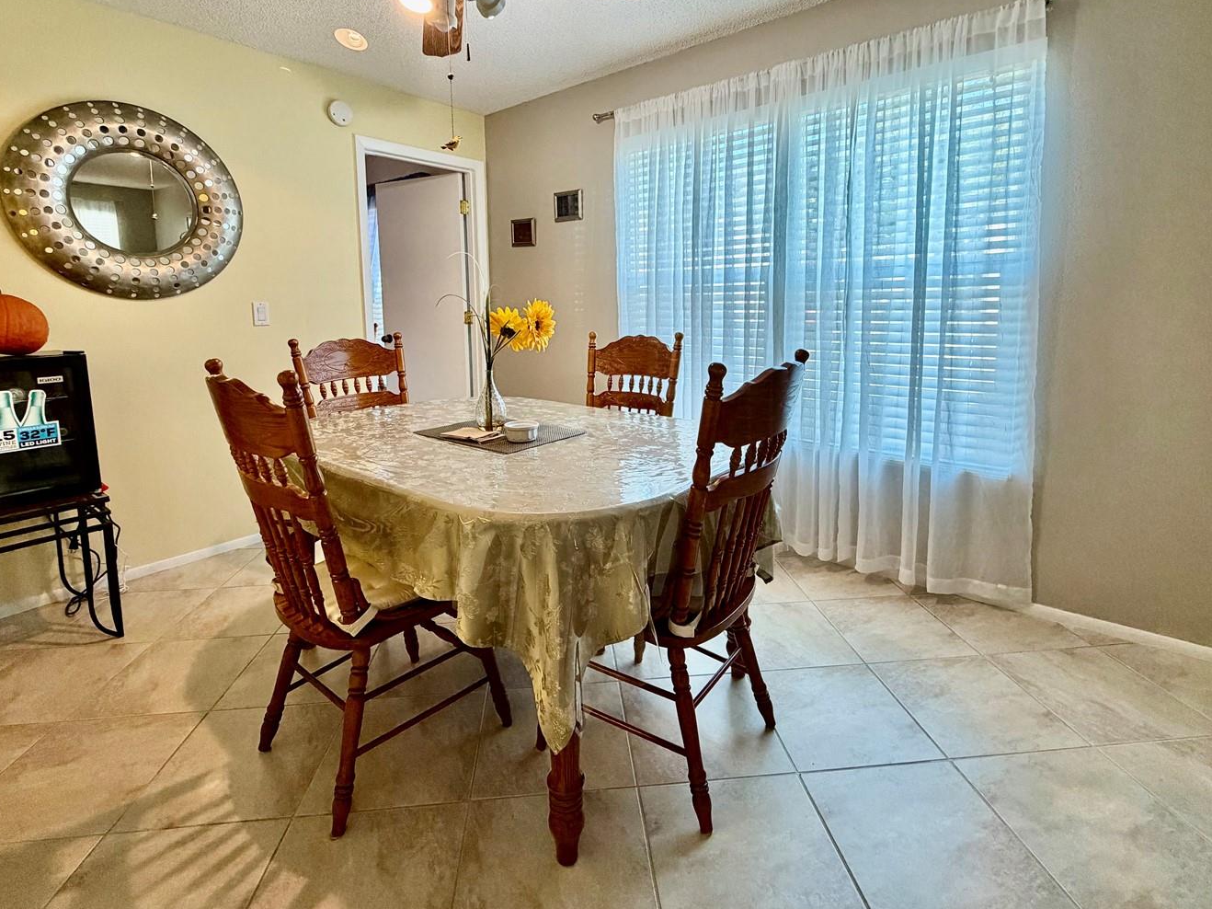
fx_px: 595
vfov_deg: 73.9
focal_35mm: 17
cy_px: 364
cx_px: 611
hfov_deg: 91.0
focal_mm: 2.22
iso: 250
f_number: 2.2
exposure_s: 1/120
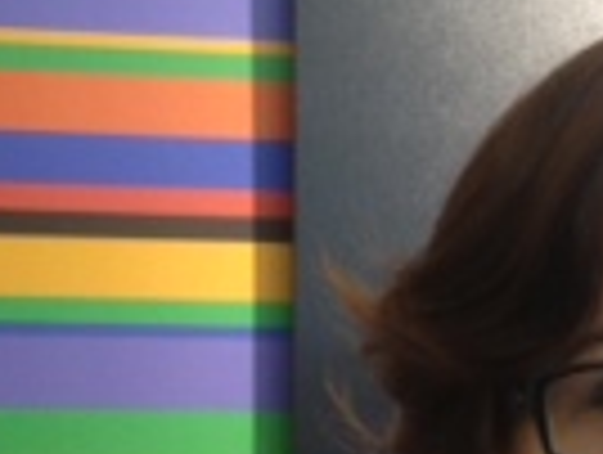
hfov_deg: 11.7
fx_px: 2914
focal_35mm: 167
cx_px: 590
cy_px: 485
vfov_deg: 8.8
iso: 64
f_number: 2.4
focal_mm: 4.28
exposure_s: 1/20
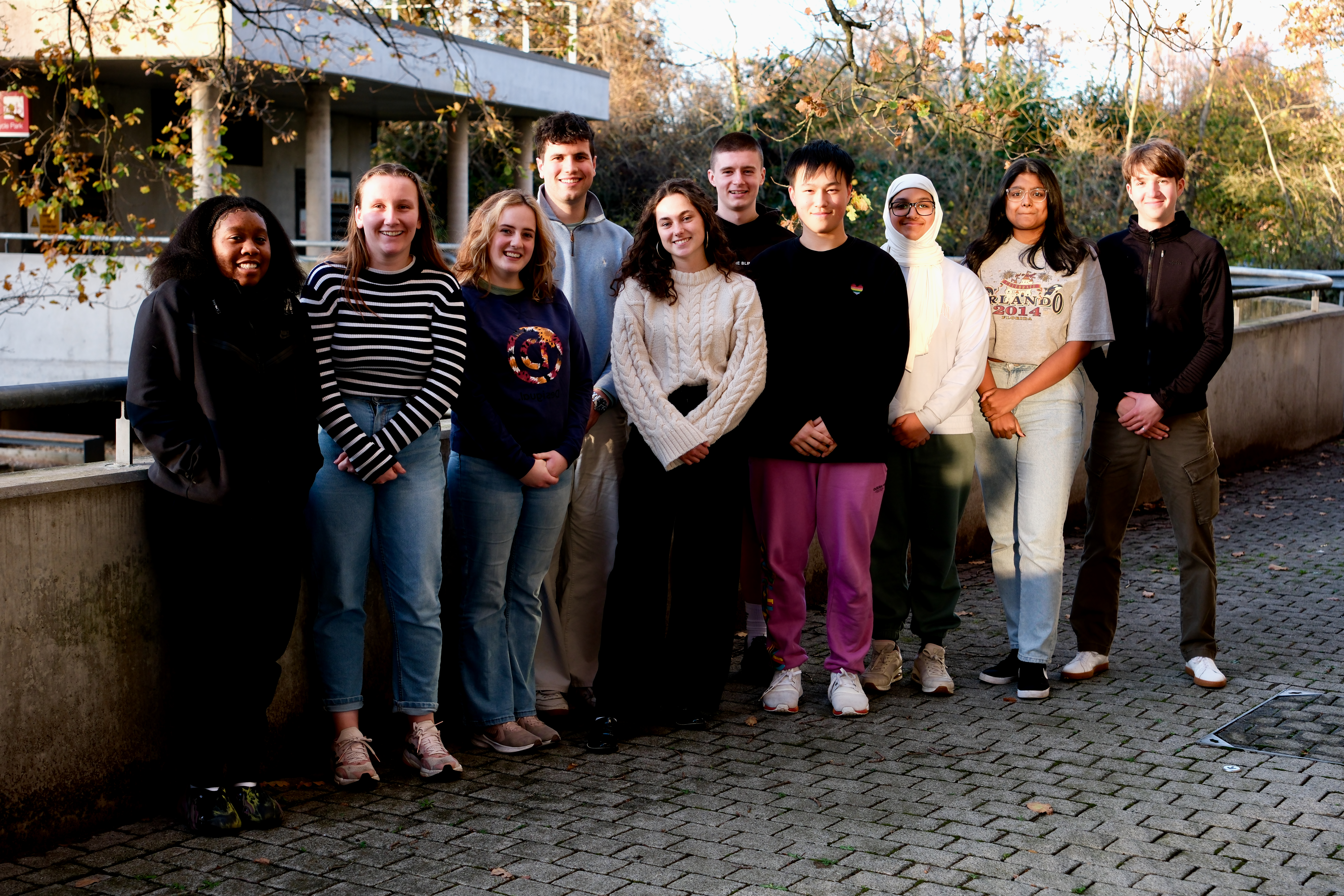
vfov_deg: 27.0
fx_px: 1867
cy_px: 448
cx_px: 672
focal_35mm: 50
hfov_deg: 39.6
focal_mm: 33
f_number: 3.2
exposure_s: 1/250
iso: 320
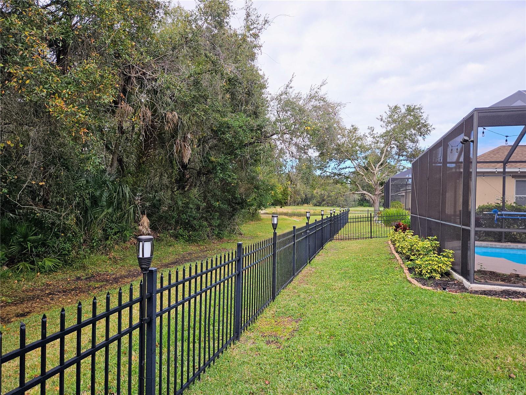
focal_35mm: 23
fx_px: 349
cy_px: 198
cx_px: 263
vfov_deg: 58.9
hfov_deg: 73.9
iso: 25
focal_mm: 5.4
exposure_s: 1/603
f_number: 1.8
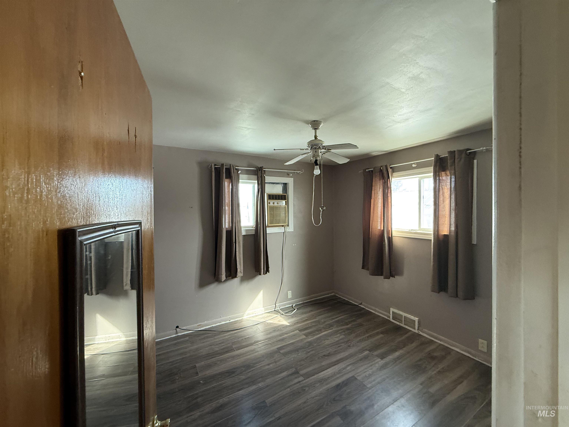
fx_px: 230
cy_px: 214
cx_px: 284
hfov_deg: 102.1
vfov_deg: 85.7
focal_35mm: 14
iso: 250
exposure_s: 1/99
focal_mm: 2.22
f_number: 2.2
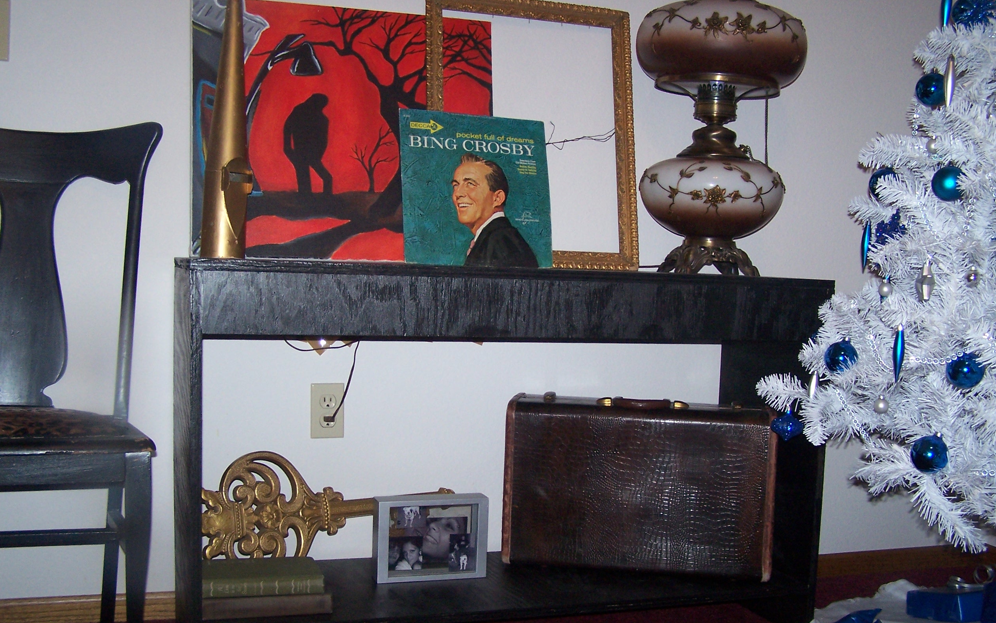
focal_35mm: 41
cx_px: 502
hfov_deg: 48.2
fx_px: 1113
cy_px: 317
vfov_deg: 31.3
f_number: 2.8
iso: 140
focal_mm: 6.3
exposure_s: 1/60
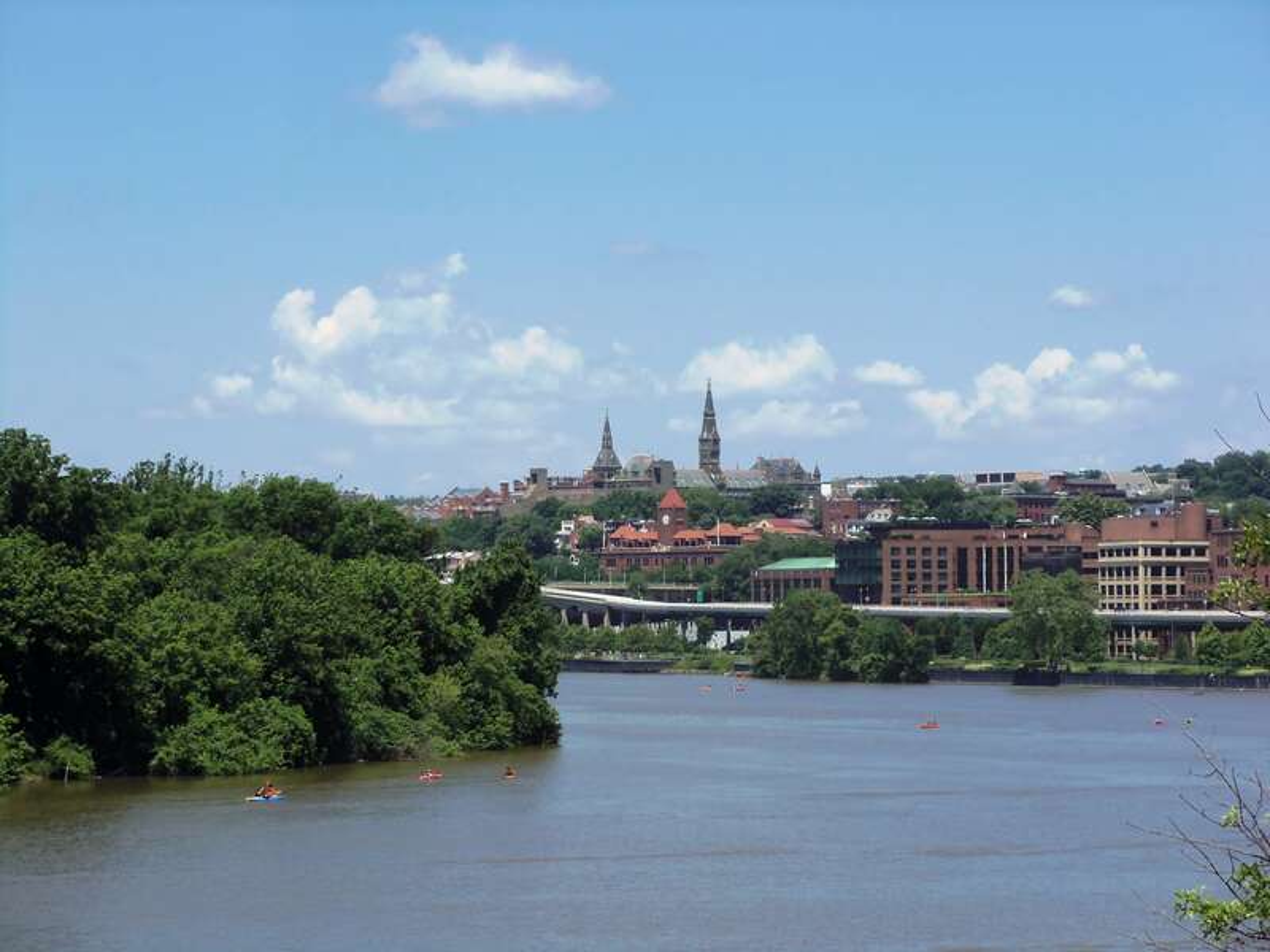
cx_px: 635
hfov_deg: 14.1
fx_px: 5136
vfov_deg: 10.6
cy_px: 476
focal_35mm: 140
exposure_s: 1/400
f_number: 5.7
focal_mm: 25.3
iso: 64
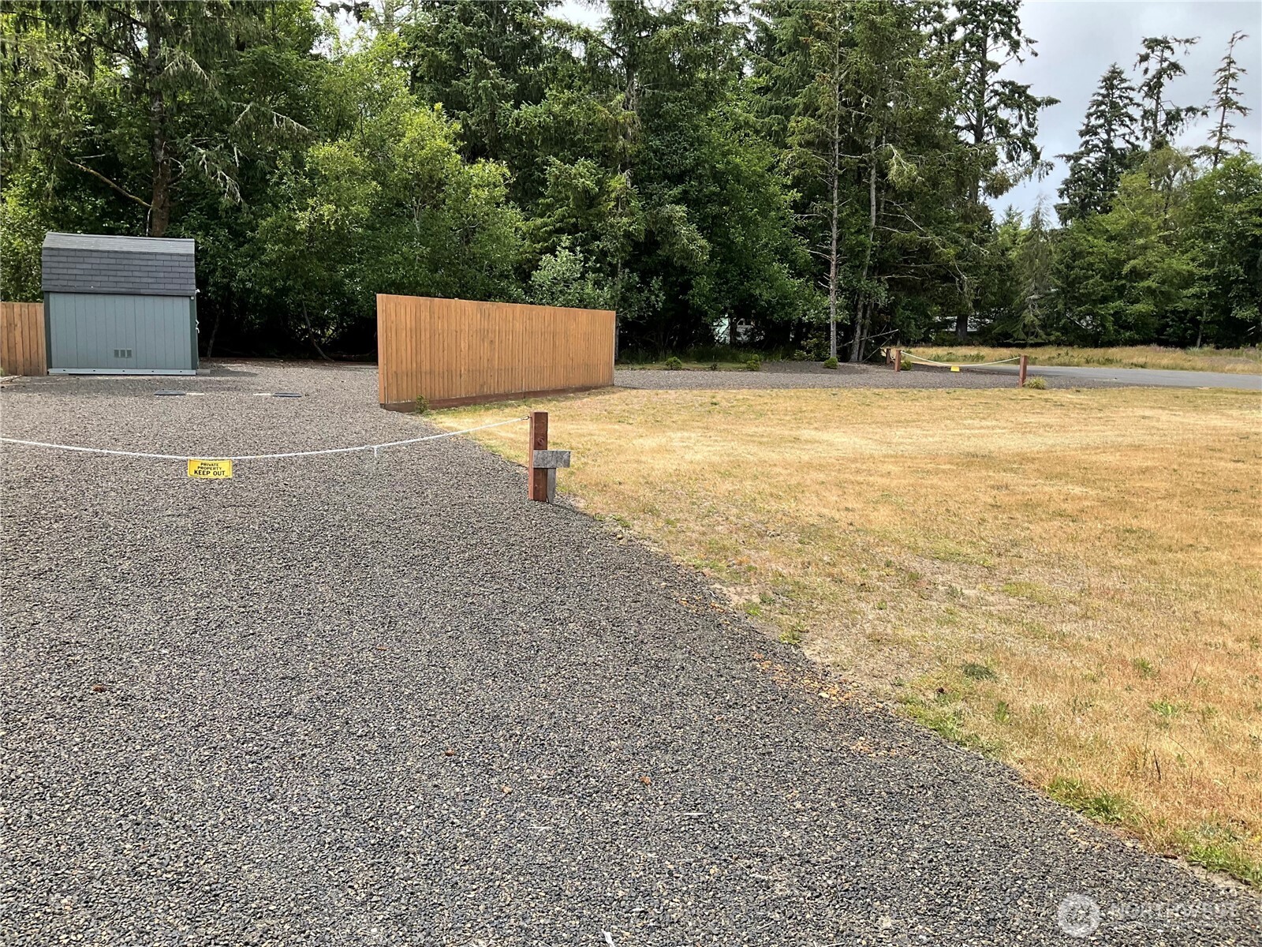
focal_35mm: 29
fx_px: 1057
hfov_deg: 61.7
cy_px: 474
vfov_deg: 48.2
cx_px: 631
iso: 25
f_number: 1.8
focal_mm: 3
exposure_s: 1/978
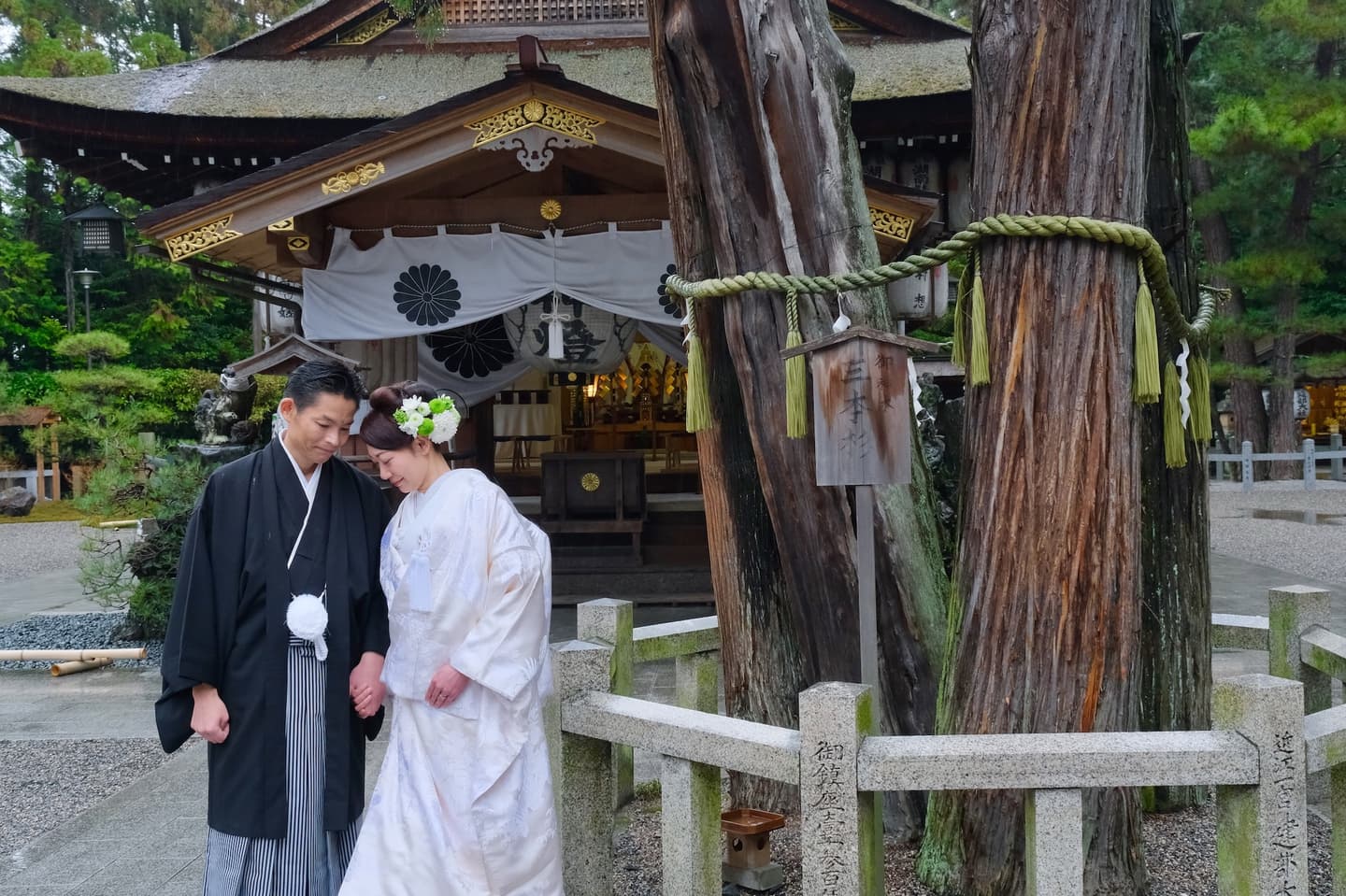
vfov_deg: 35.9
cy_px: 448
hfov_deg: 51.9
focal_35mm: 37
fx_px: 1383
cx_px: 673
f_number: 8
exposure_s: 1/100
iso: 1600
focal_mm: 24.7
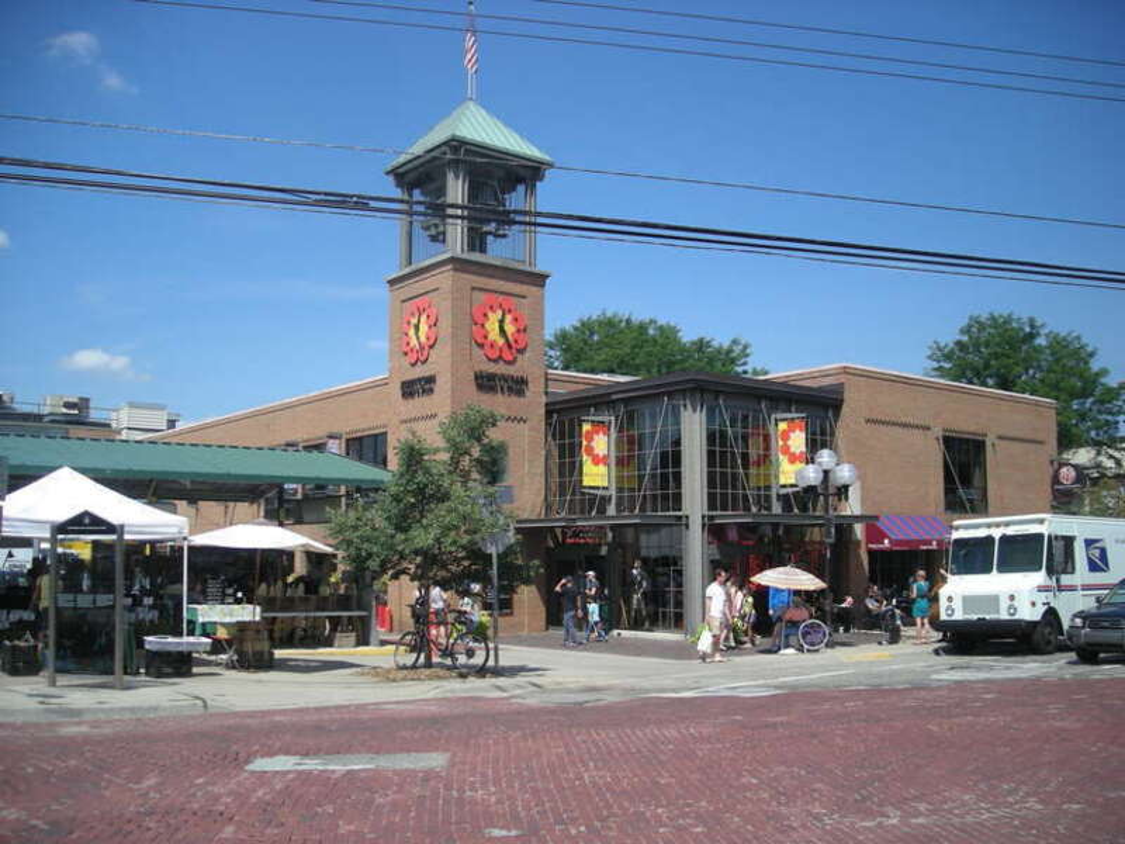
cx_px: 562
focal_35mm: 35
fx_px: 1137
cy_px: 422
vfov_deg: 40.7
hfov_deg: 52.6
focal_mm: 5.7
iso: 50
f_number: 5.7
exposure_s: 1/221
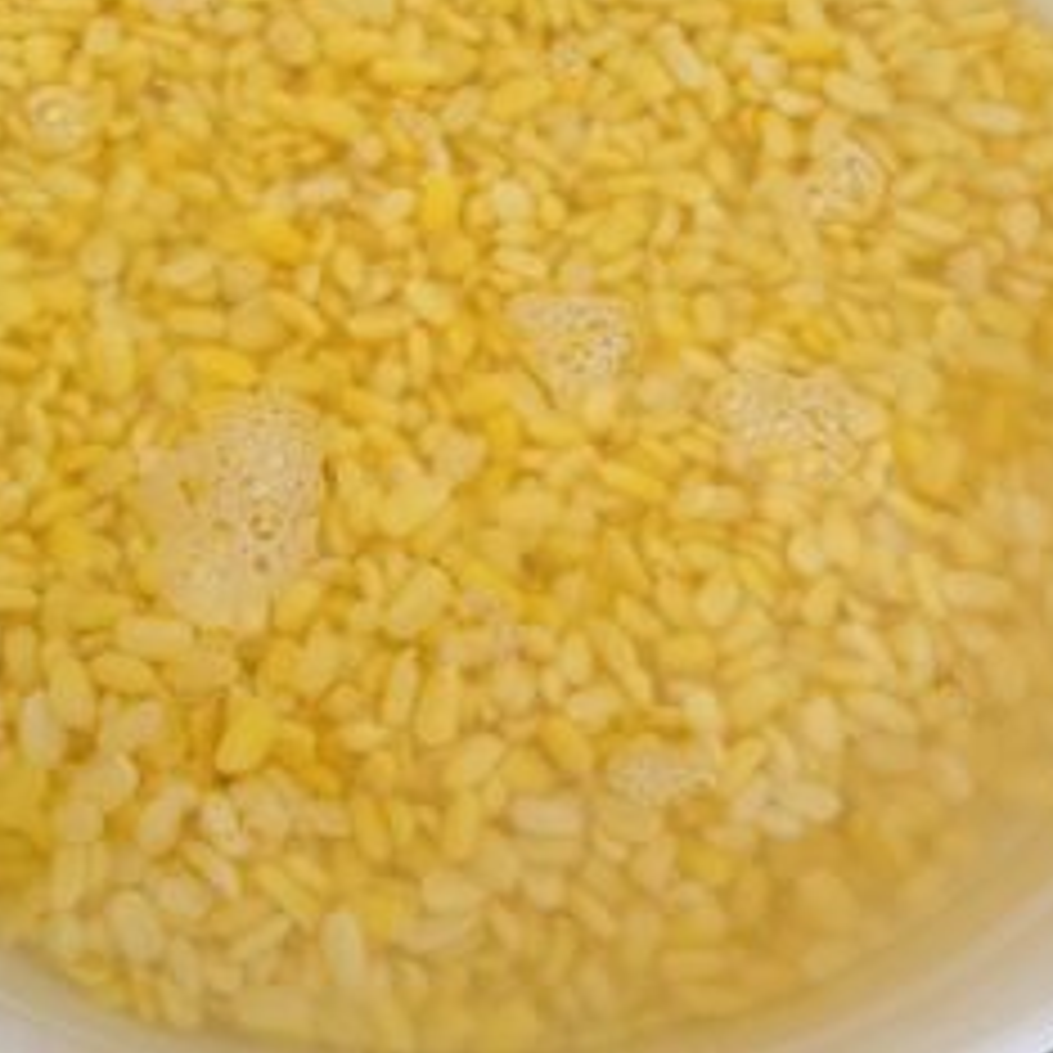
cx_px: 400
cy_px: 308
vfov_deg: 29.7
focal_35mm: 57
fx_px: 1962
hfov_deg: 29.9
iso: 80
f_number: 1.6
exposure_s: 1/50
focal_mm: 4.2
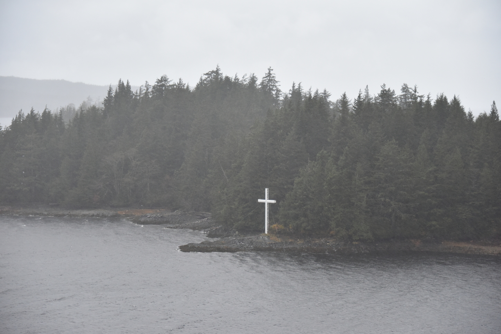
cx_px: 250
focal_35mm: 112
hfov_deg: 18.3
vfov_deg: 12.2
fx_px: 1559
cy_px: 167
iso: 2500
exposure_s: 1/250
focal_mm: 112
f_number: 5.3
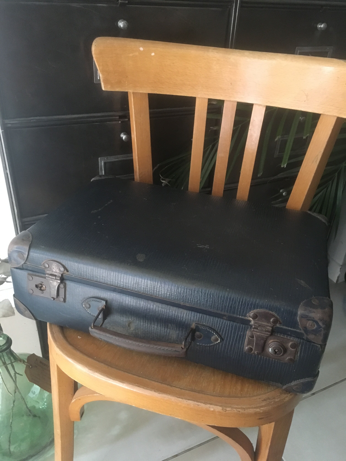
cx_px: 173
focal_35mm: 29
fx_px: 386
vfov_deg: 61.7
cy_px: 230
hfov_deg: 48.2
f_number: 2.2
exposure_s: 1/17
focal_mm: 4.15
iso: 250
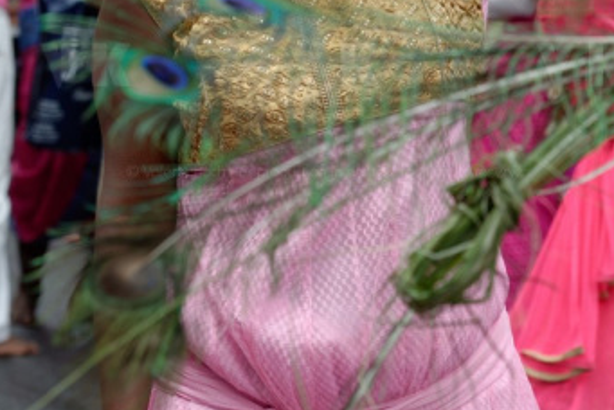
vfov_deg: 5.2
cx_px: 332
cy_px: -99
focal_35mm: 263
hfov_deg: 7.8
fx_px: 4489
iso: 200
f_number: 6.3
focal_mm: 100
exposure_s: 1/400
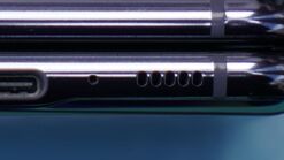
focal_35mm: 246
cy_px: 79
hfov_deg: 8.7
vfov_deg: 4.9
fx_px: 1853
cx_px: -22
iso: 125
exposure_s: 1/200
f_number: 4.5
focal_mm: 70
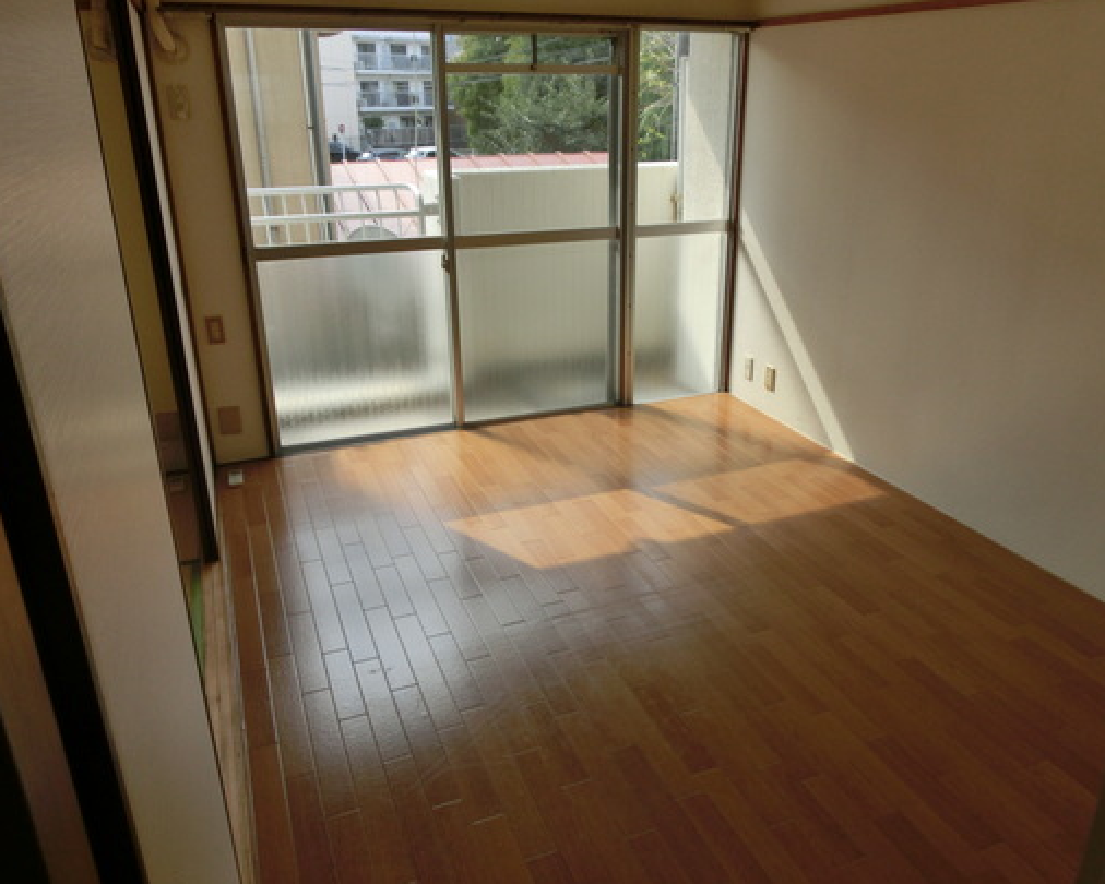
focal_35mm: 27
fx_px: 883
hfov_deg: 64.0
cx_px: 590
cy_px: 437
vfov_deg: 53.2
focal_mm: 4.4
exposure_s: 1/320
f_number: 3.3
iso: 80
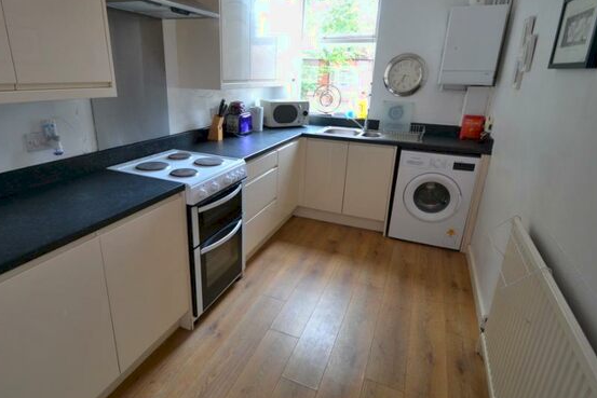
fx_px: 315
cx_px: 279
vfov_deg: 64.6
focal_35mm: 19
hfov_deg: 86.8
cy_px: 194
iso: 720
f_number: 3.5
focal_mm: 10
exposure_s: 1/60
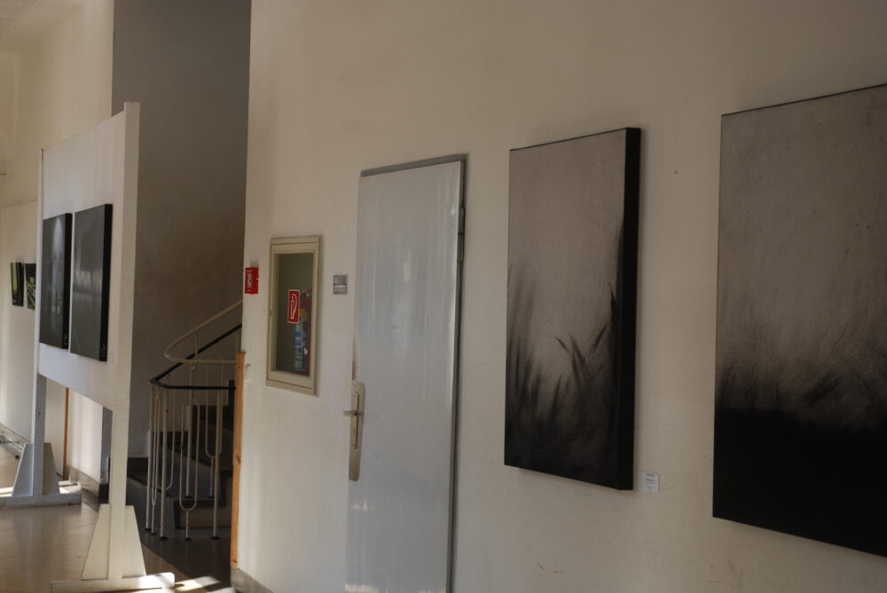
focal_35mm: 66
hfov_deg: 30.5
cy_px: 296
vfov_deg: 20.7
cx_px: 444
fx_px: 1628
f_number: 5.6
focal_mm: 44
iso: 200
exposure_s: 1/125
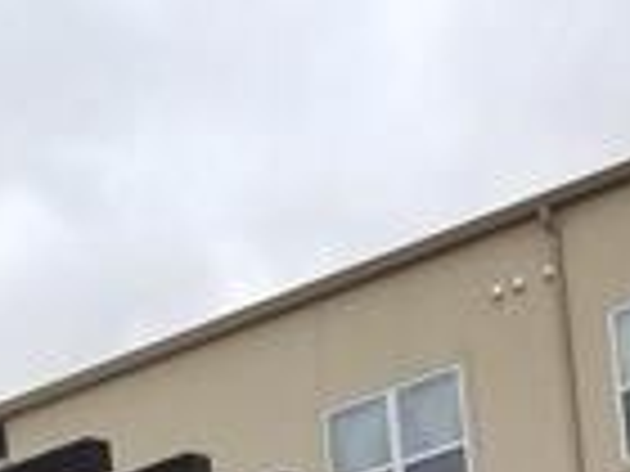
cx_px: -477
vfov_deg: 7.0
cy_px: 1429
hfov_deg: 9.9
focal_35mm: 190
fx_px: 3458
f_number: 1.7
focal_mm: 4.3
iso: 50
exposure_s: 1/464
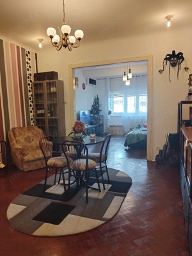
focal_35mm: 24
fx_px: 177
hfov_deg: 56.8
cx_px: 96
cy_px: 128
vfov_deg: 71.6
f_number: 1.89
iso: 600
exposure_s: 1/50
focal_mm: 5.89
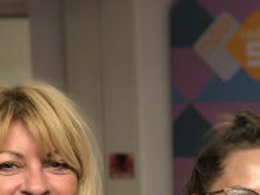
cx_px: 257
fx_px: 1014
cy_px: 253
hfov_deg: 14.4
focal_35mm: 135
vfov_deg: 10.7
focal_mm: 6
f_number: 2.4
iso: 125
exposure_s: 1/33
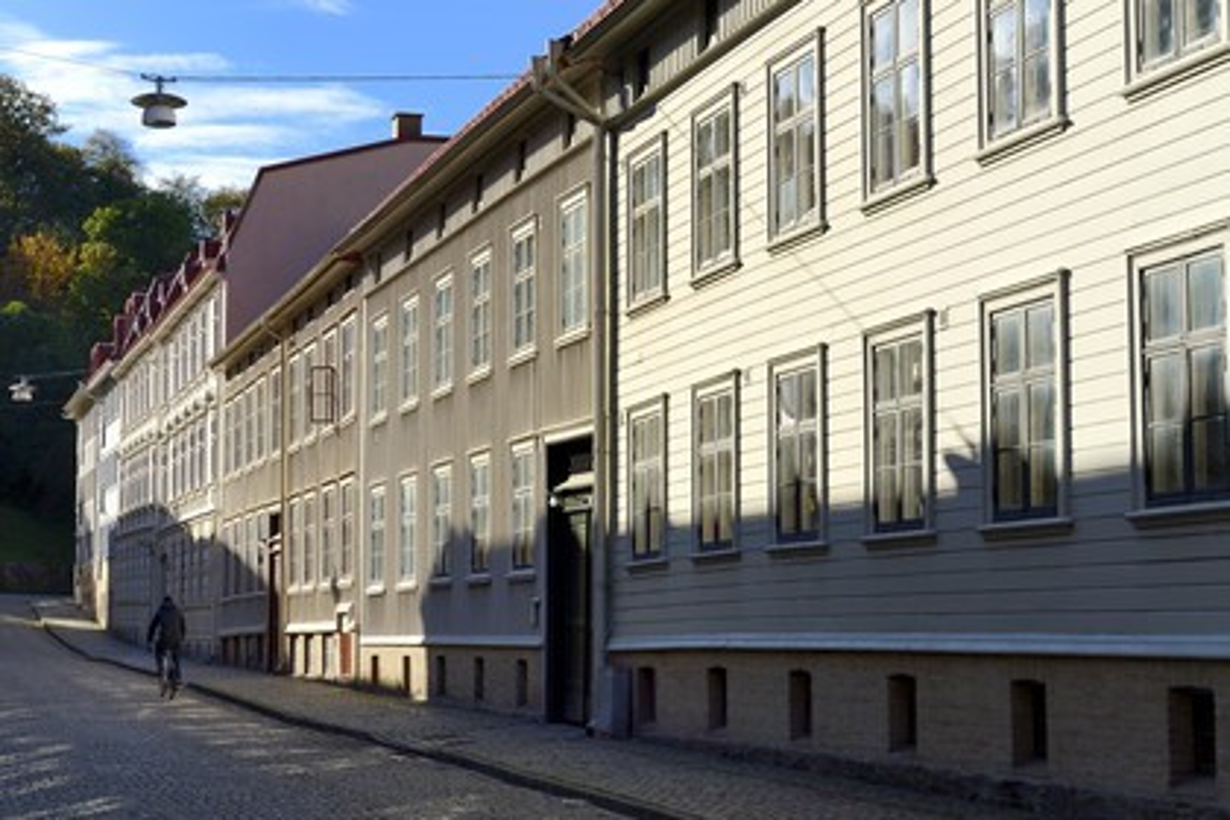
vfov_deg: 19.5
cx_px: 615
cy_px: 410
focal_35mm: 70
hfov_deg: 28.8
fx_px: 2391
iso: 200
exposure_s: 1/200
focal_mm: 70
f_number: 13
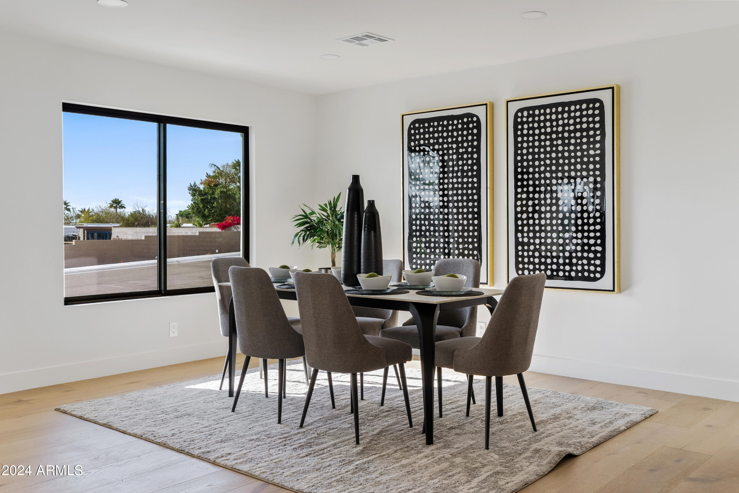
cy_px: 246
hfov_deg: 54.4
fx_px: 719
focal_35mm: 35
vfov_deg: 37.9
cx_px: 370
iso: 100
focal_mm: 35
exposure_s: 1/8
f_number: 8
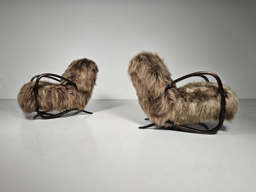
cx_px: 128
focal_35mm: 23
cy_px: 96
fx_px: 170
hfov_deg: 73.9
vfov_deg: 58.9
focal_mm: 6.3
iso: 250
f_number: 1.7
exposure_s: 1/100
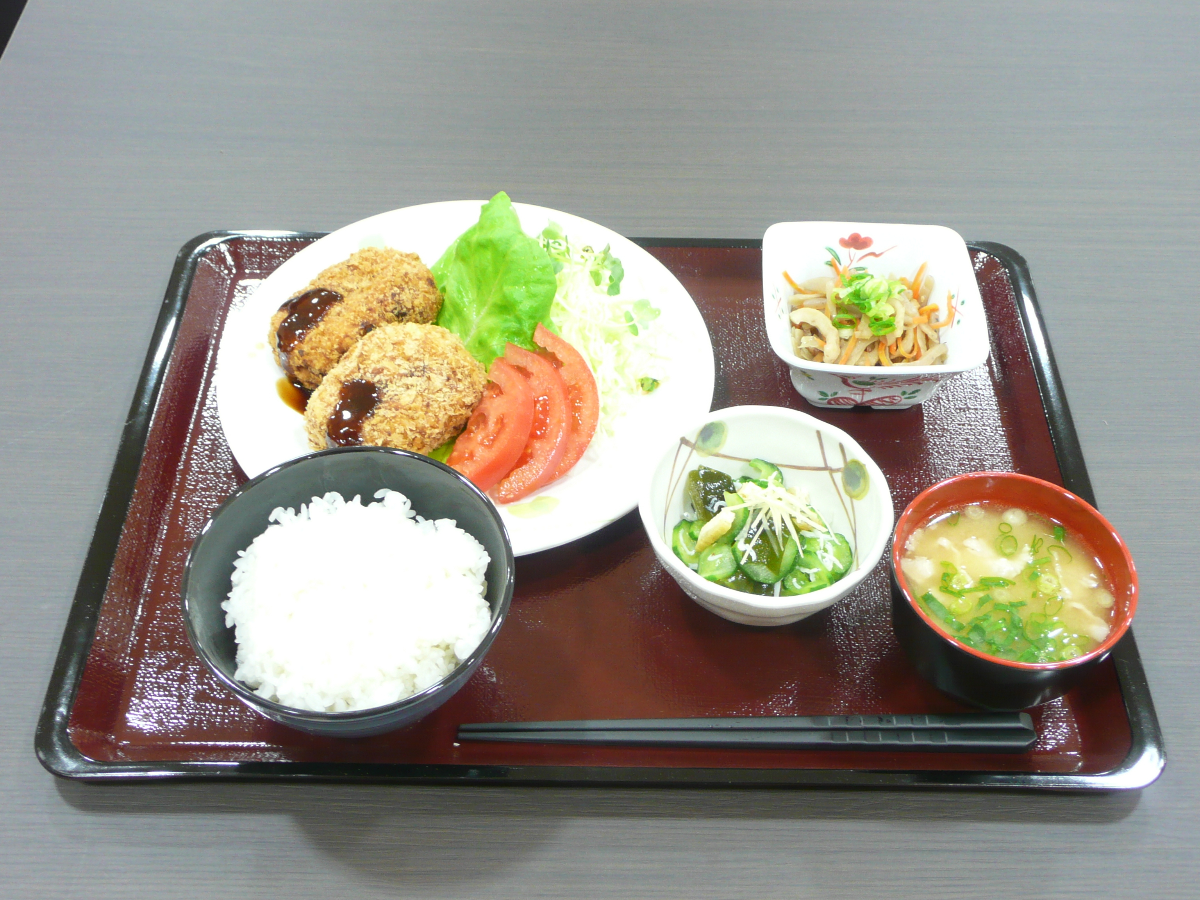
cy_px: 450
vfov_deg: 36.0
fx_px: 1387
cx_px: 600
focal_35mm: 40
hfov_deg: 46.8
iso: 200
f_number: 3.9
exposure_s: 1/8
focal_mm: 6.5
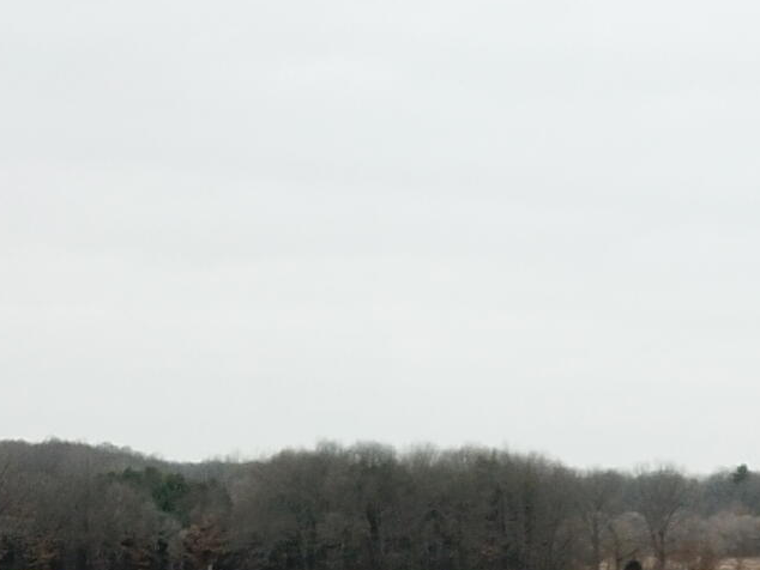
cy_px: 891
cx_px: 809
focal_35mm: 123
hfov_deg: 15.6
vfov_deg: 11.5
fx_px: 2702
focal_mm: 4.73
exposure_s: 1/351
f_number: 2.2
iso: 100
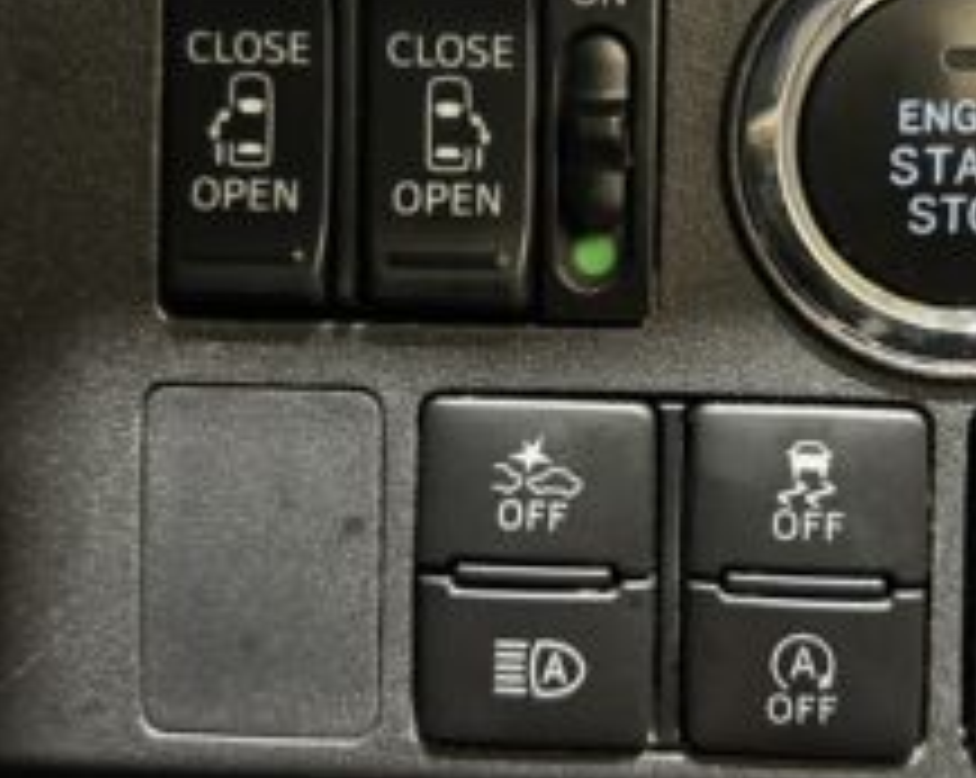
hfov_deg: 44.4
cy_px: 277
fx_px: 1183
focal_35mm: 41
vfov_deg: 36.1
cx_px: 630
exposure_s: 1/25
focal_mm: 5.7
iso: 500
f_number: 1.5
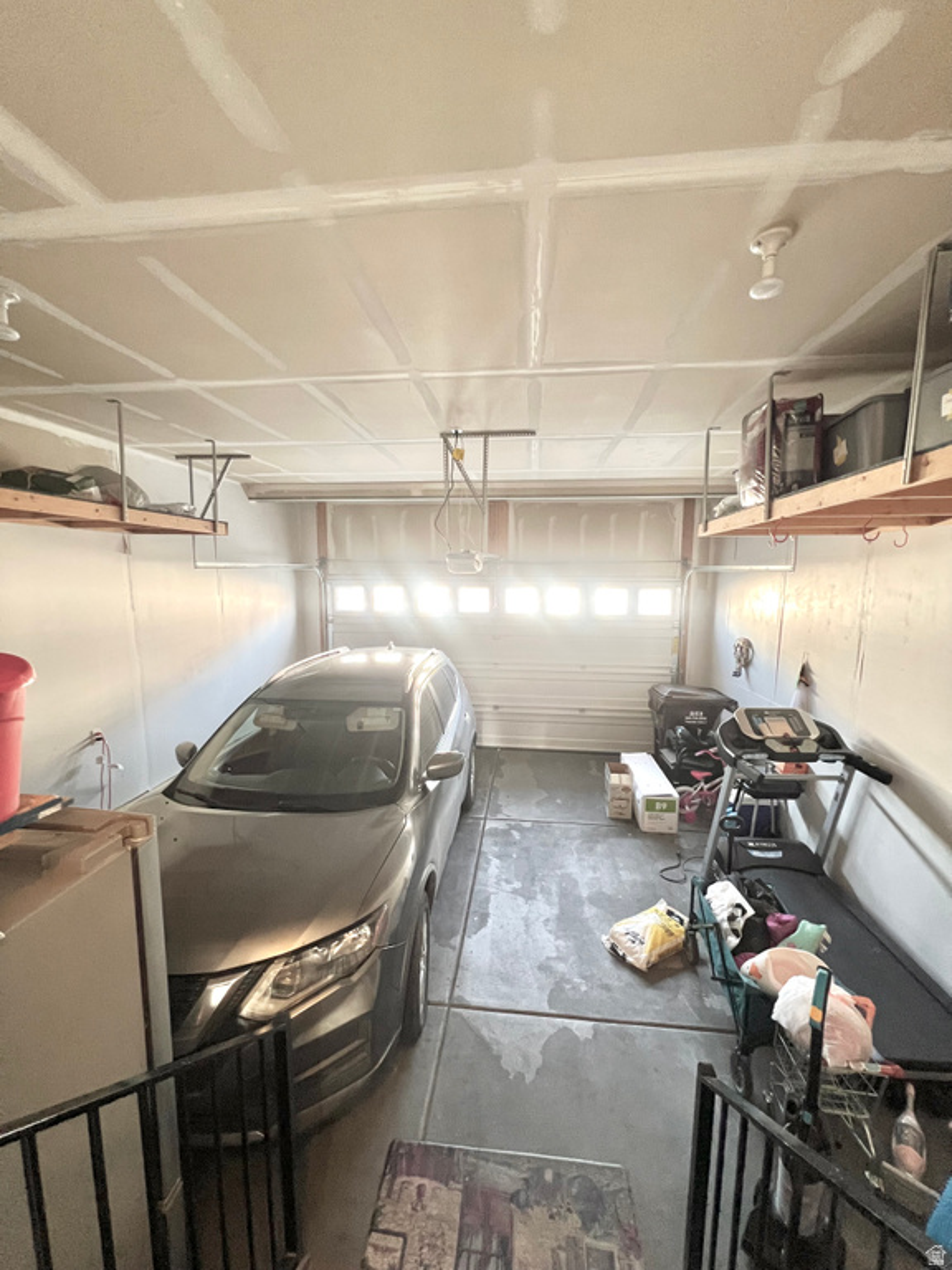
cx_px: 476
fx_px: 477
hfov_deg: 89.9
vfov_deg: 106.2
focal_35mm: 13
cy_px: 635
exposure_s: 1/60
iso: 400
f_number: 1.8
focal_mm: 1.57
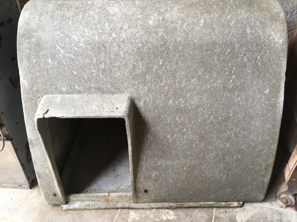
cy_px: 111
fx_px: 249
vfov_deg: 48.2
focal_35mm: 29
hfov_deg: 61.7
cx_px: 148
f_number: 2.2
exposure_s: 1/33
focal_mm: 4.15
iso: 64
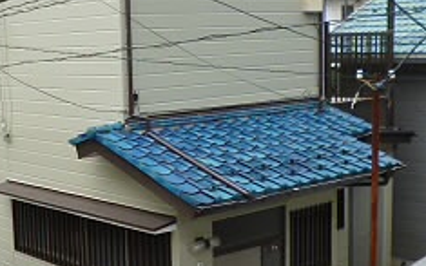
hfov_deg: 30.9
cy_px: 147
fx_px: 755
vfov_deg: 20.0
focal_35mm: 65
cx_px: 103
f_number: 2.5
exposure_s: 1/320
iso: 100
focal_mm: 4.3
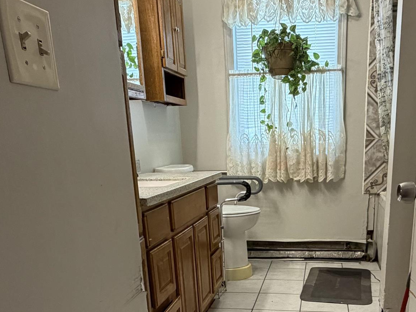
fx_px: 445
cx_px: 267
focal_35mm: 37
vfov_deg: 36.7
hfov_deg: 49.5
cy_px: 270
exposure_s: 1/60
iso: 250
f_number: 2.2
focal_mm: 2.22
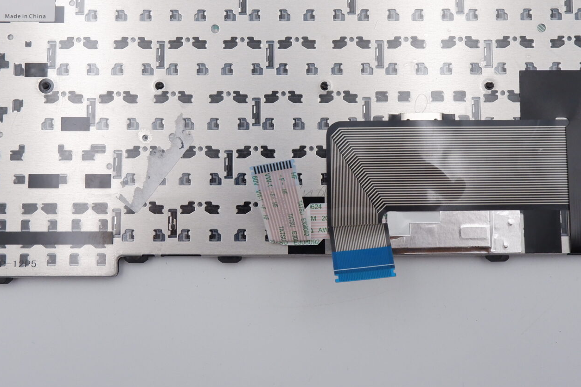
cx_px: 276
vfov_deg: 28.4
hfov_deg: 41.9
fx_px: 758
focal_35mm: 47
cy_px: 113
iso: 800
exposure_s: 1/450
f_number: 6.4
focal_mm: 15
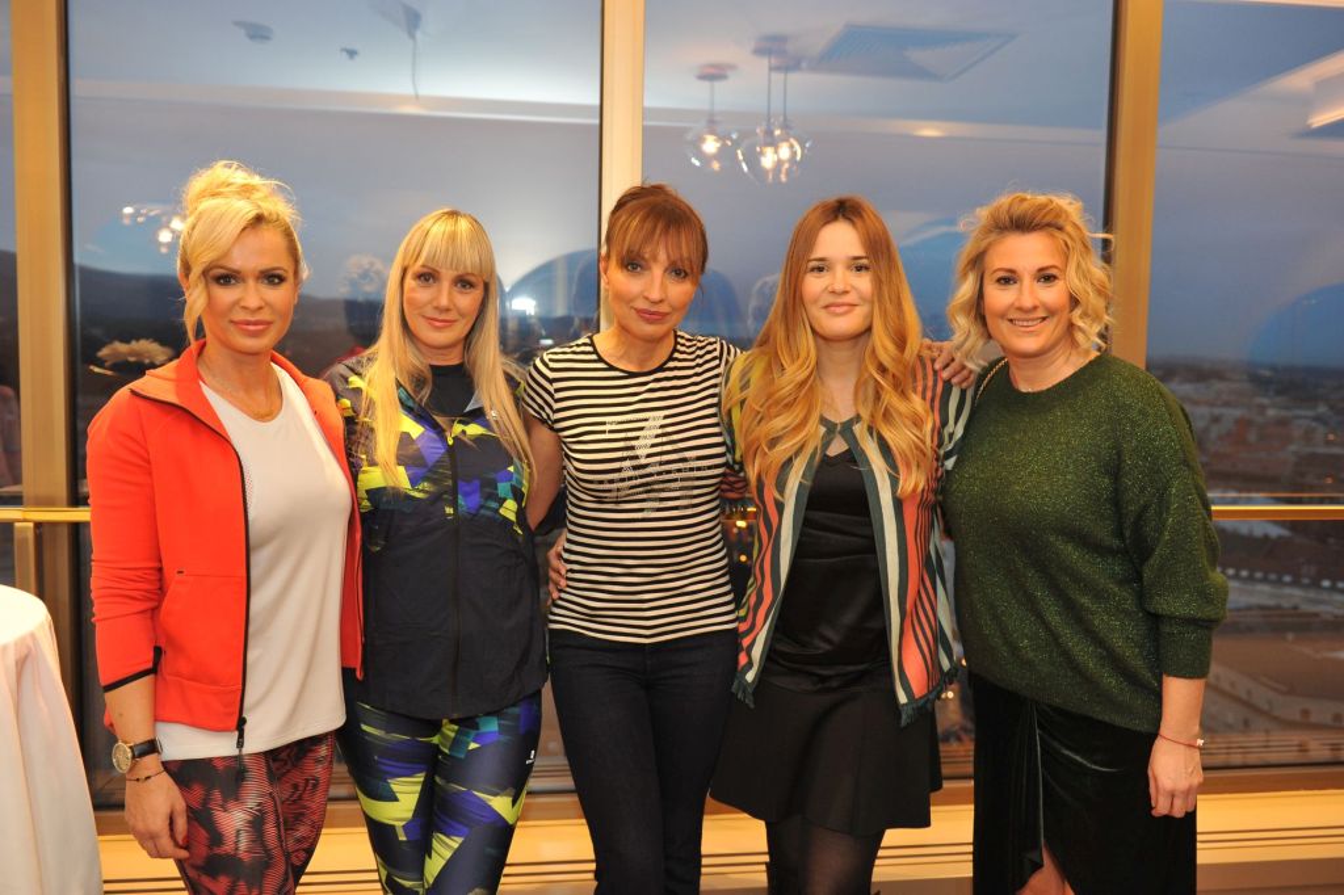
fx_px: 1157
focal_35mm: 31
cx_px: 672
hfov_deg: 60.3
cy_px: 448
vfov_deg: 42.3
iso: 1250
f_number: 3.2
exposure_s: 1/60
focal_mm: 31
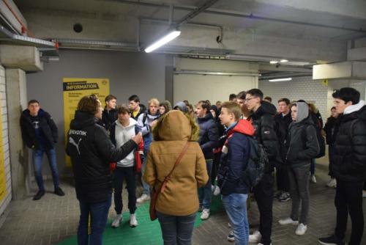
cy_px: 122
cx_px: 183
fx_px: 275
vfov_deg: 48.0
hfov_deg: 67.4
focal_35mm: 27
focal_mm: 18
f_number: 3.5
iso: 2500
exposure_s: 1/60
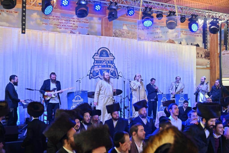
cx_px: 114
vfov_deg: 35.1
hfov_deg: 50.7
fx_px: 242
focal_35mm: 38
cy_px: 76
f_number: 4
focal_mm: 38
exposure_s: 1/160
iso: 500
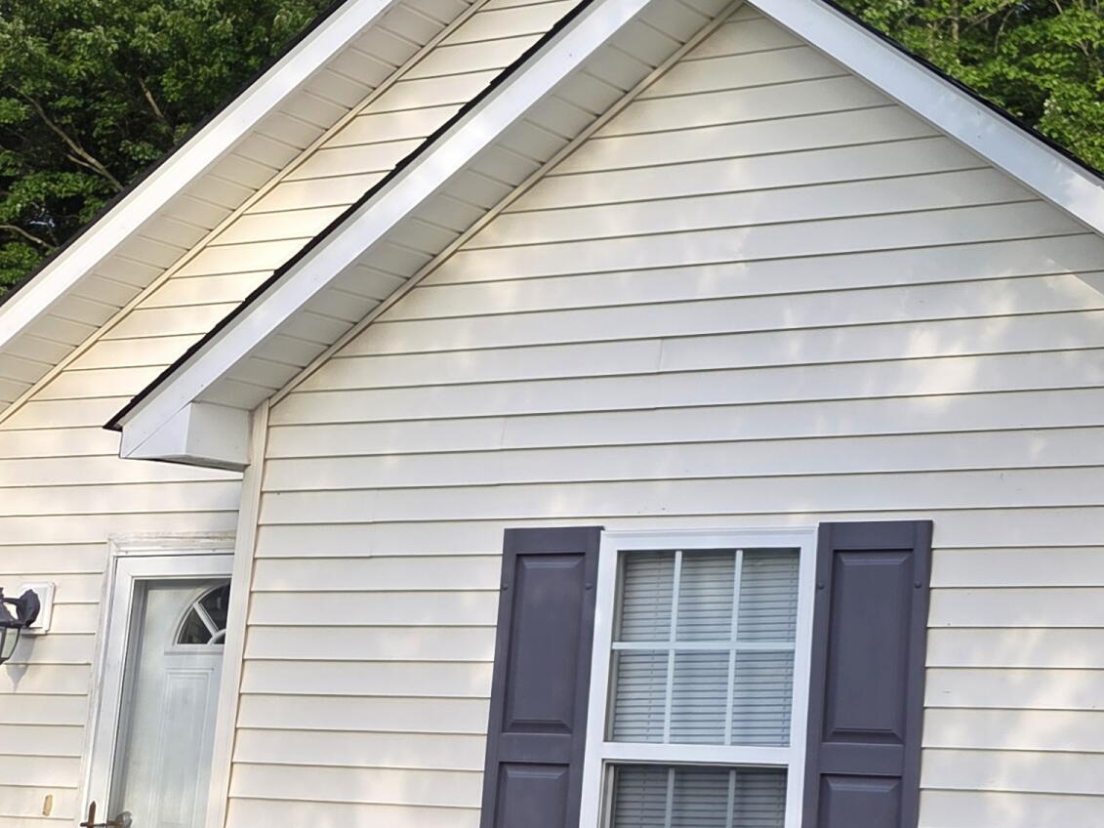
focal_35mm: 61
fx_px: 1945
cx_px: 1191
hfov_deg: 28.9
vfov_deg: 24.0
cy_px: 404
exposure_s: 1/624
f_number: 1.8
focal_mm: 5.4
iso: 80
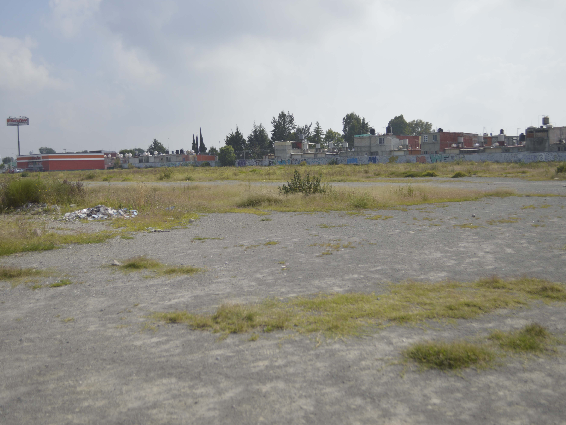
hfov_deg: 51.4
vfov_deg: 39.7
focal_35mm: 36
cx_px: 278
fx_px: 589
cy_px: 213
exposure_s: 1/1000
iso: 100
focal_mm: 22
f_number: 4
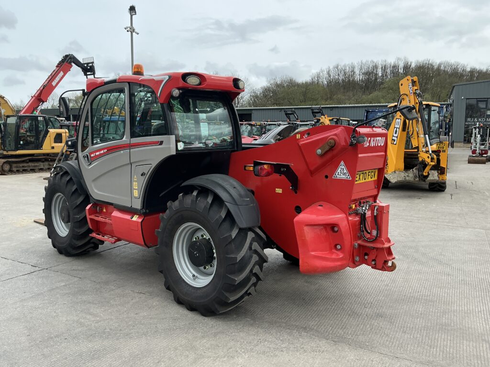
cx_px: 245
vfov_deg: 49.7
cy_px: 184
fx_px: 396
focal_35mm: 28
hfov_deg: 63.4
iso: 25
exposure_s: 1/657
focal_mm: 3
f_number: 1.8
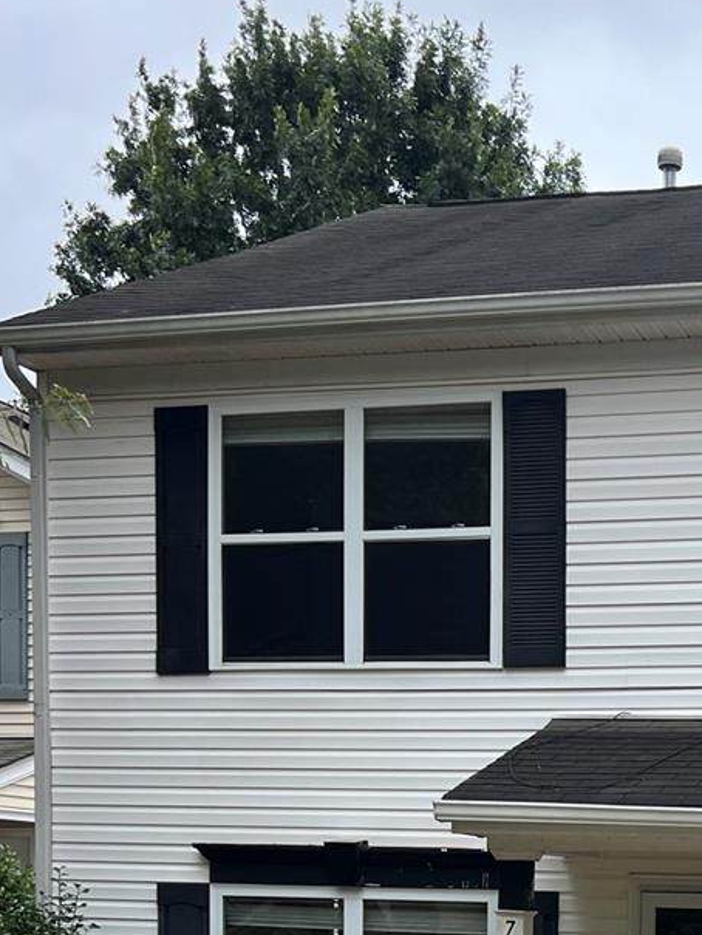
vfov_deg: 26.9
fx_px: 1784
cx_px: 739
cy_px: 1040
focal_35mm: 66
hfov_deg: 21.3
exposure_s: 1/1079
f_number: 1.5
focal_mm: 5.7
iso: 50
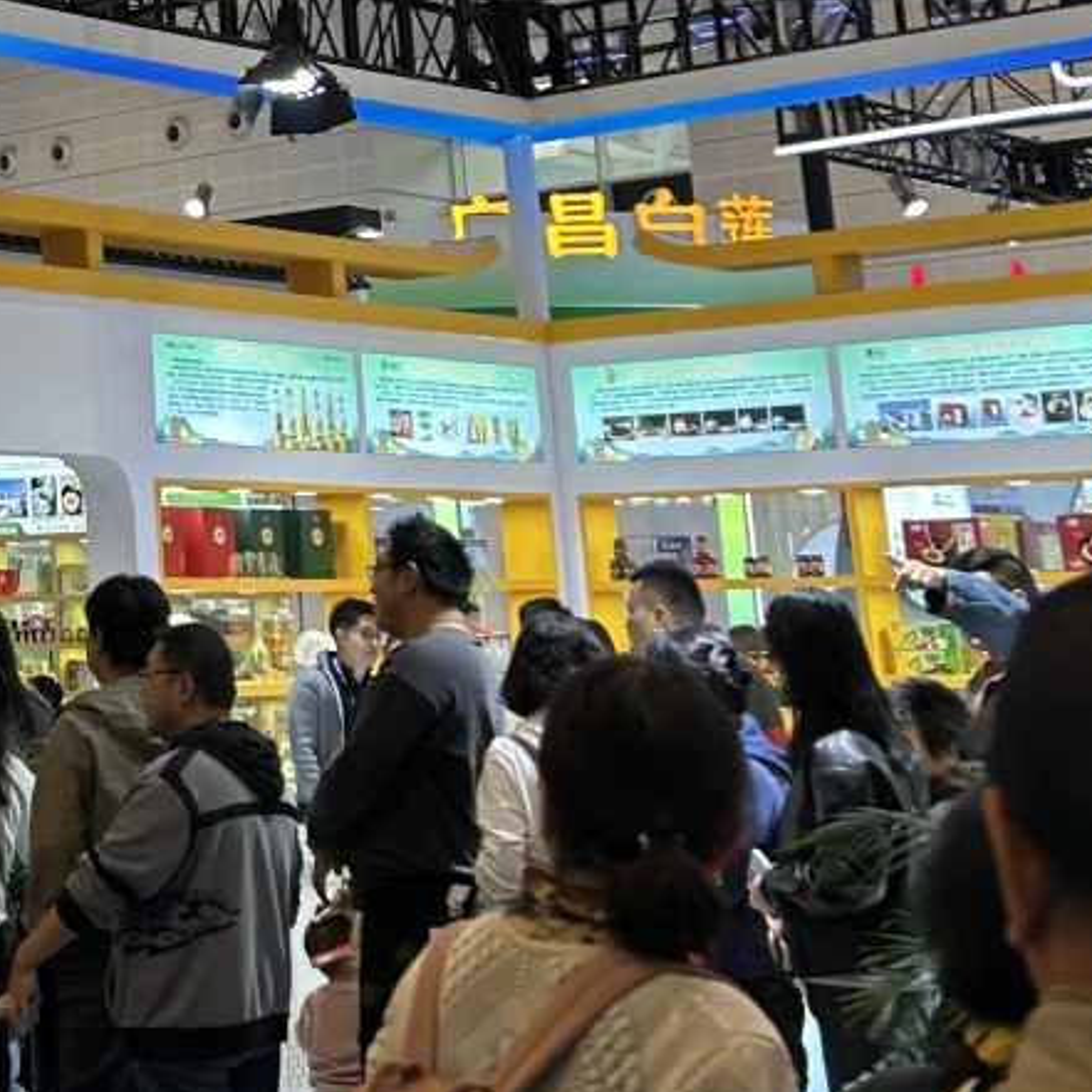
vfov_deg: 21.6
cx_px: -228
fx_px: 2677
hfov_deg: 21.4
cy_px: -181
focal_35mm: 75
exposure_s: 1/100
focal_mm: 5.7
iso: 40
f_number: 1.5
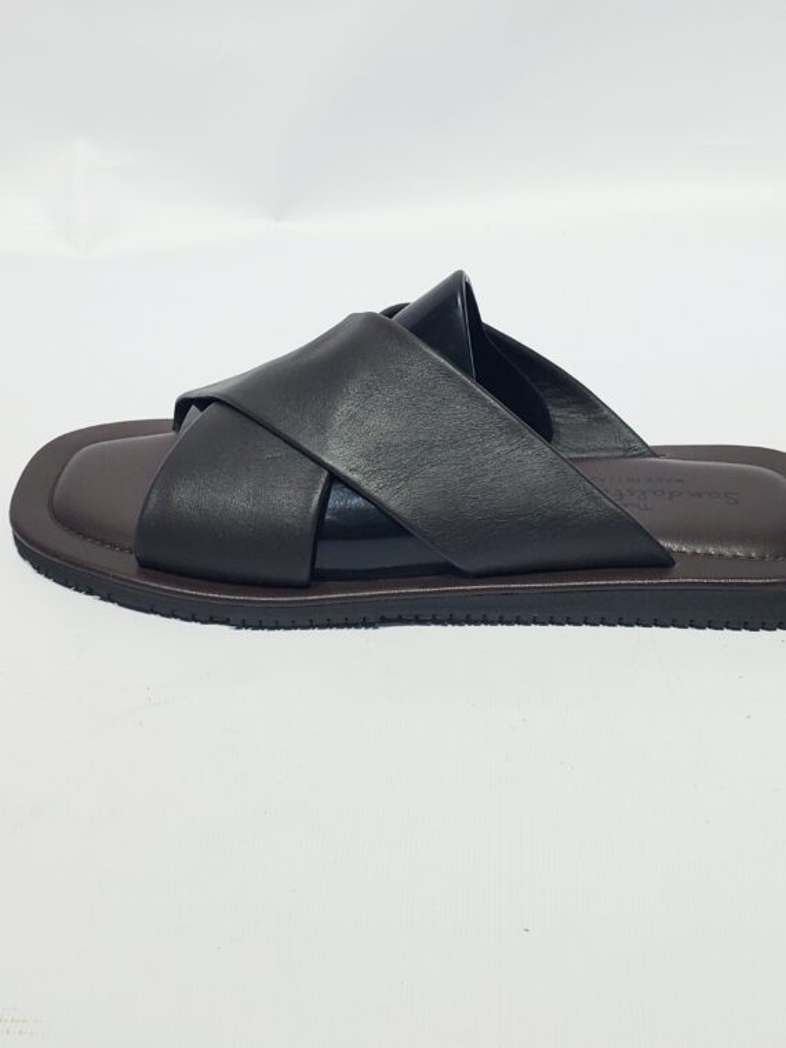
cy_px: 524
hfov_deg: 53.1
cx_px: 393
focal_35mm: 26
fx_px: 787
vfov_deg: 67.3
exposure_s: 1/100
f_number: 2.4
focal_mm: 4.3
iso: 64
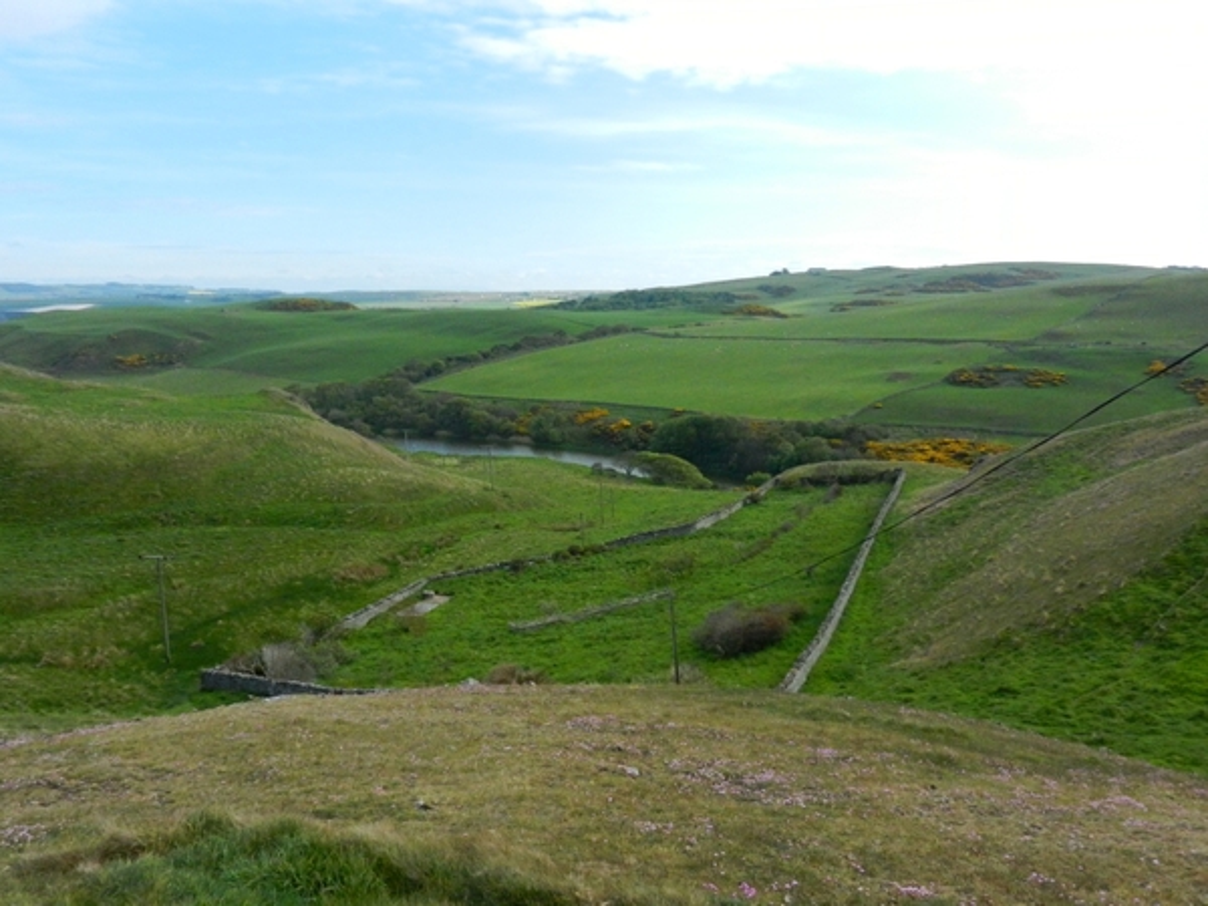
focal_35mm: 29
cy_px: 453
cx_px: 604
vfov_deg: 48.2
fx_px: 1012
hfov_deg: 61.7
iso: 800
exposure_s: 1/1250
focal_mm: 5.1
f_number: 7.2
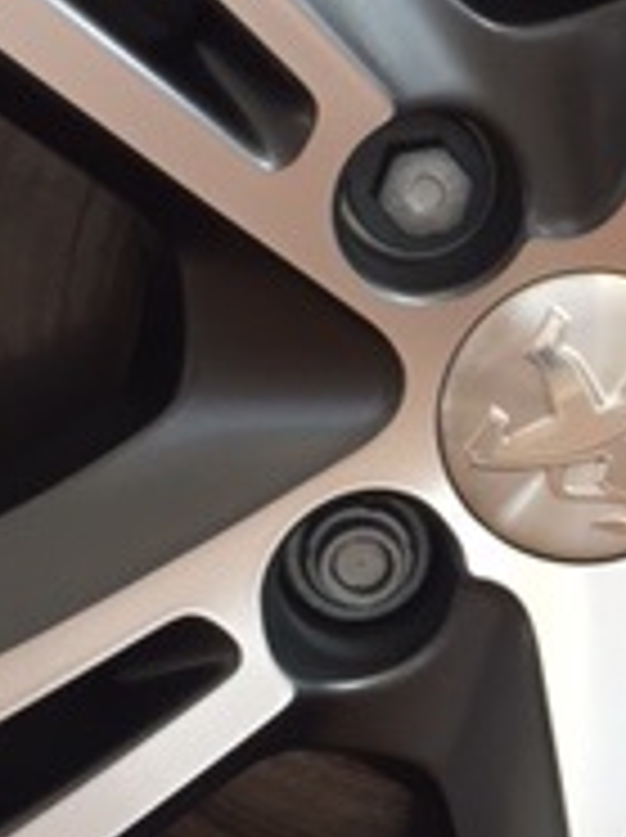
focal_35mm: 100
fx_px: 2417
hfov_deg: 14.2
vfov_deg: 19.7
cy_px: 432
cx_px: 806
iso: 64
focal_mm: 4.15
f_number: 2.2
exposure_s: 1/30
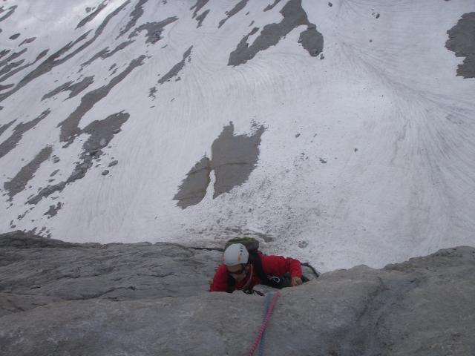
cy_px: 178
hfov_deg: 50.1
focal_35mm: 37
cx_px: 238
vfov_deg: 38.7
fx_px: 508
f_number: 7.1
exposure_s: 1/600
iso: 50
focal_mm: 7.7
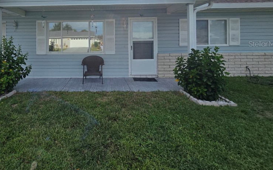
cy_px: 44
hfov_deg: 85.5
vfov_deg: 59.1
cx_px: 95
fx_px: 141
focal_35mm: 19
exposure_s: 1/4505
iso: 50
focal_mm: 2.2
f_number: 2.2
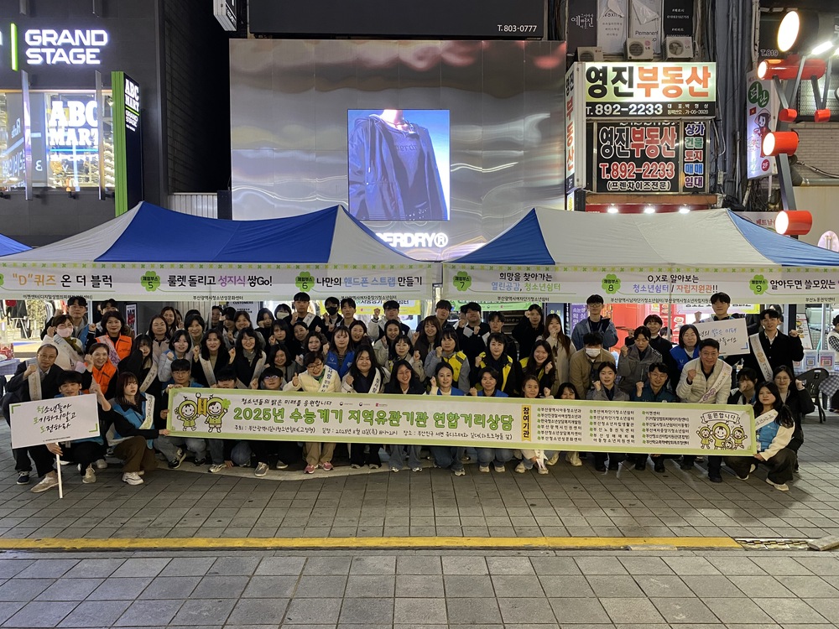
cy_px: 314
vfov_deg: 53.1
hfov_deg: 67.3
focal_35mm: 26
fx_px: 630
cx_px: 420
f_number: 1.8
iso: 320
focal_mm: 4.25
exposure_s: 1/60
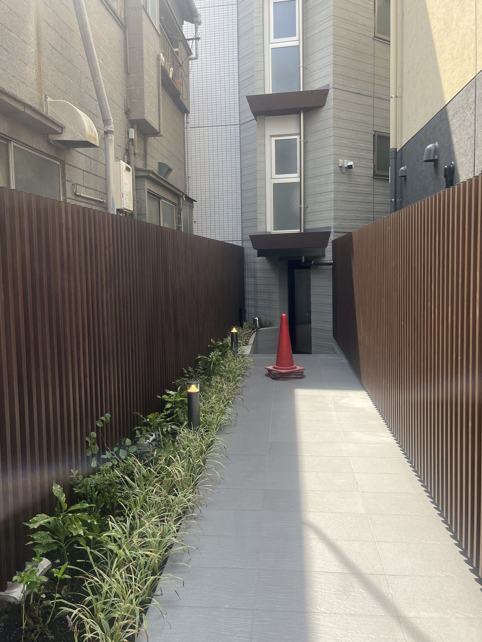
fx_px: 538
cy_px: 304
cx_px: 223
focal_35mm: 29
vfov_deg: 61.6
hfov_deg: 48.2
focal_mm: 5.1
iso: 50
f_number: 1.6
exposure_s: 1/746
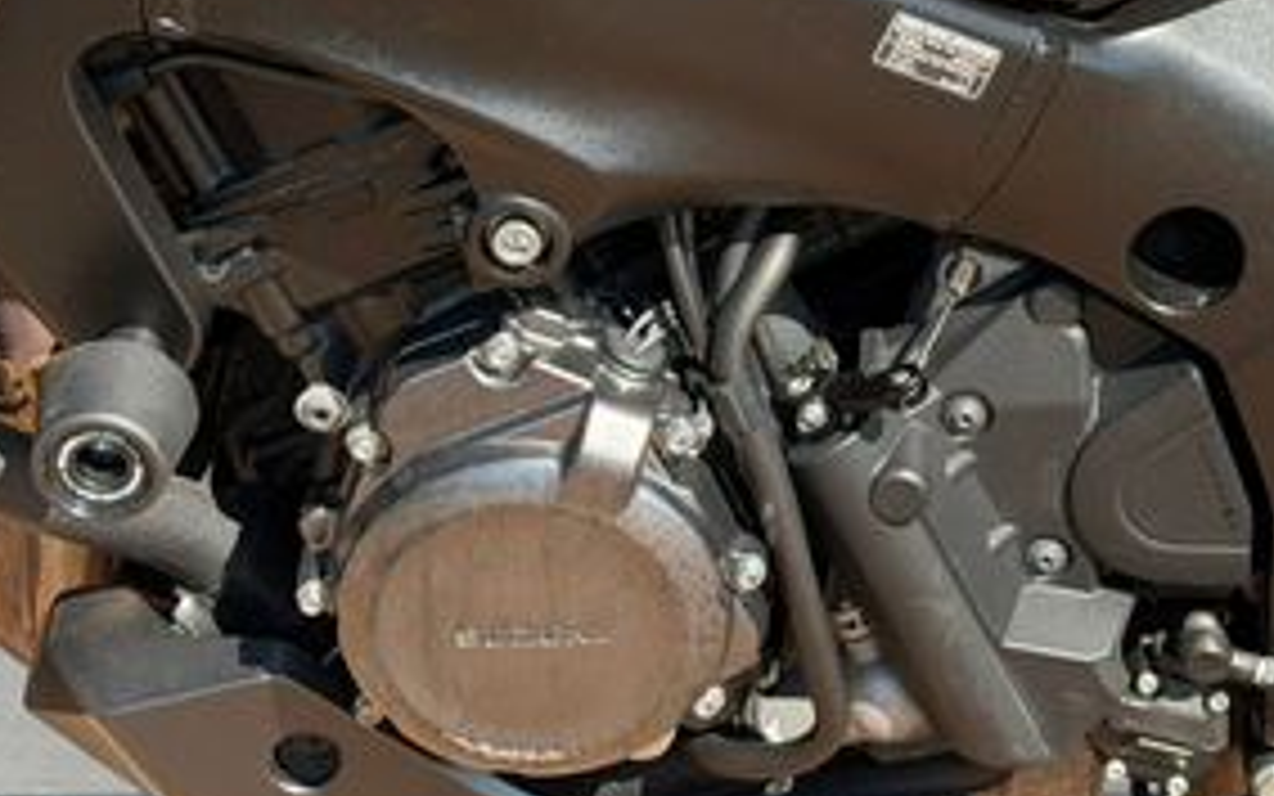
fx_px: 3994
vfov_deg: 11.3
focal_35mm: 115
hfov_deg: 18.0
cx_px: 977
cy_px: 144
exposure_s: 1/1838
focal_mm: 6.76
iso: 100
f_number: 1.78
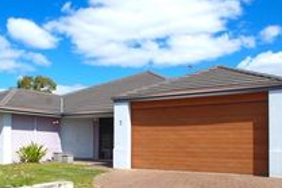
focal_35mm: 37
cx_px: 115
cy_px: 124
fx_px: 291
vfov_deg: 35.5
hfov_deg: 51.5
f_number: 13
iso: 100
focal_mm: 11
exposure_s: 1/200
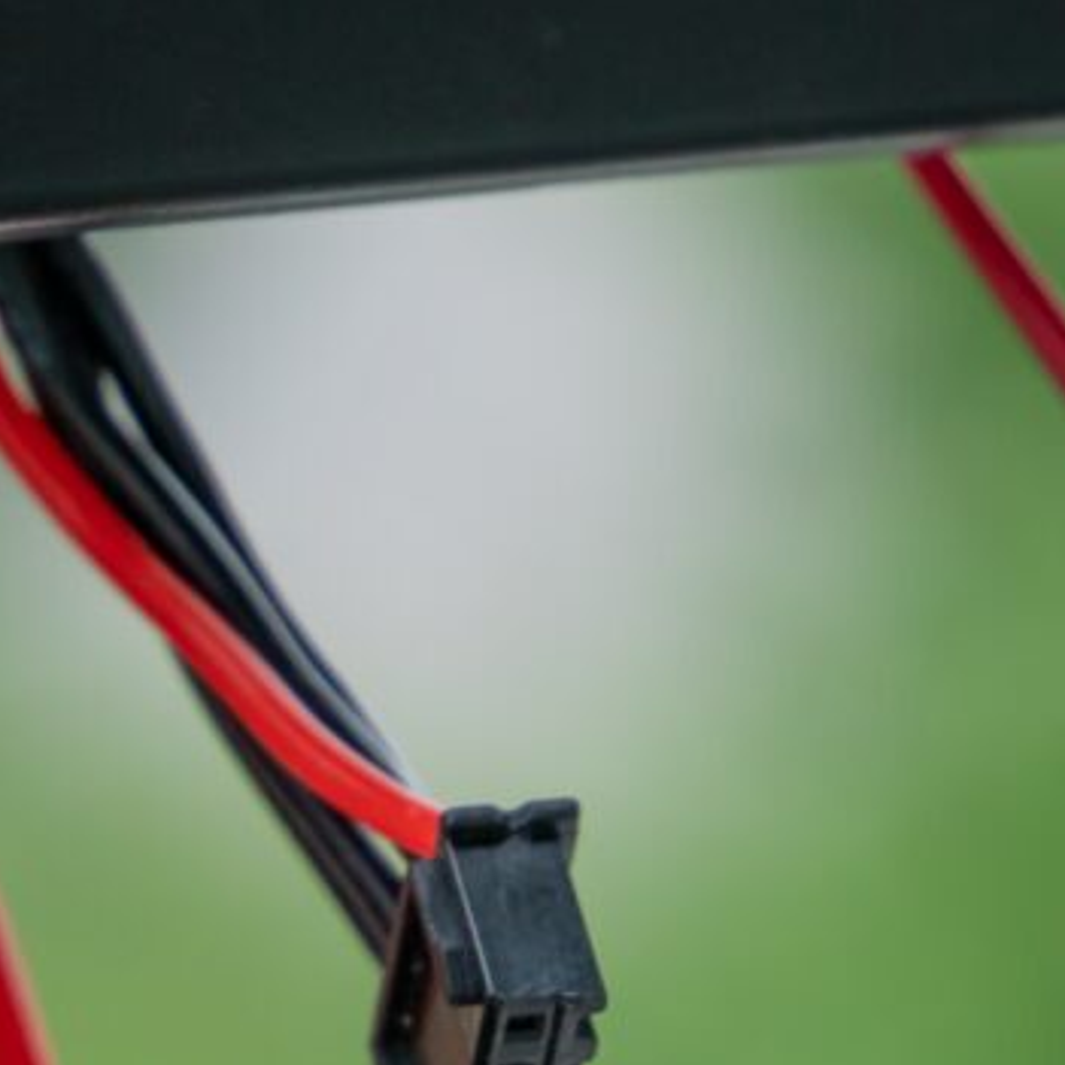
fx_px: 16186
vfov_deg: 3.7
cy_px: -822
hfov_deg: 3.8
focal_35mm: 465
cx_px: 774
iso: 250
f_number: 6.3
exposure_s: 1/100
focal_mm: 75
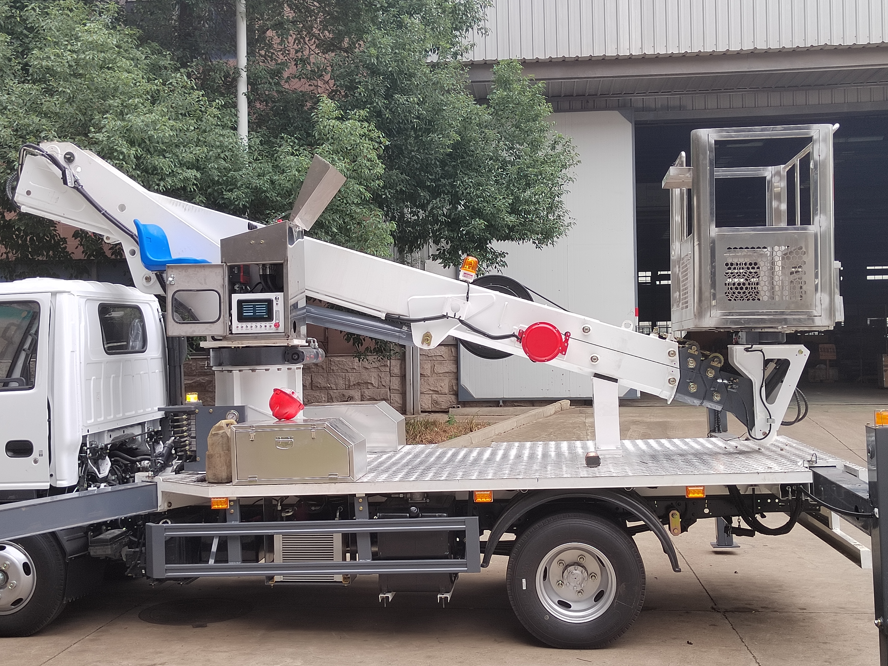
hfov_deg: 46.8
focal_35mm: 40
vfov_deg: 36.0
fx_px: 1026
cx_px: 444
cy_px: 333
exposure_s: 1/100
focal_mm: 5.52
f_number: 1.9
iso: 195
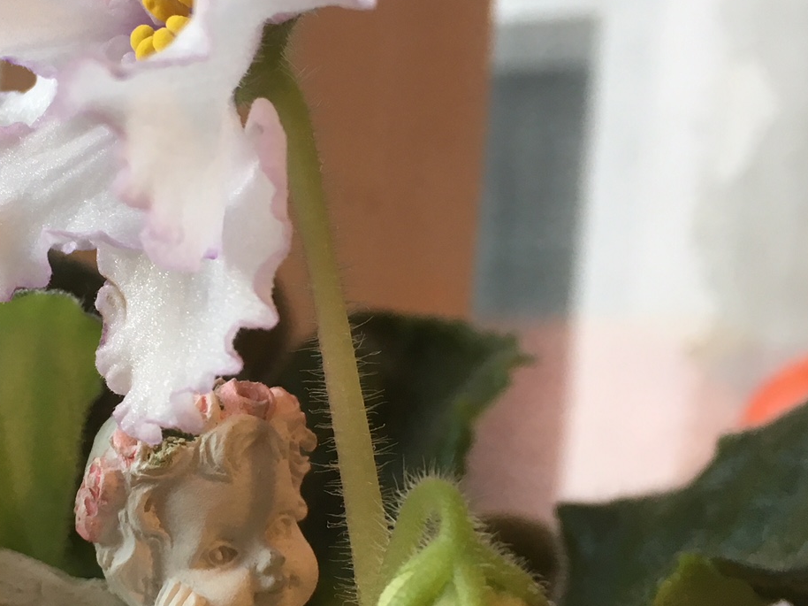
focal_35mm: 64
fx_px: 1493
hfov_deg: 29.8
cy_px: 337
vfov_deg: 22.9
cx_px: 199
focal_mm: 4.15
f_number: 2.2
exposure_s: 1/33
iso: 32
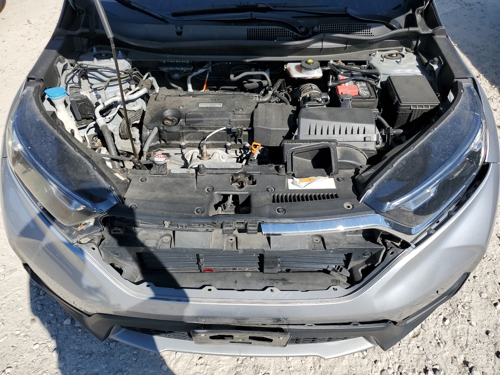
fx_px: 376
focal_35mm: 26
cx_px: 250
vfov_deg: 53.1
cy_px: 188
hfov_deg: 67.3
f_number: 1.5
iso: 50
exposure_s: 1/2500
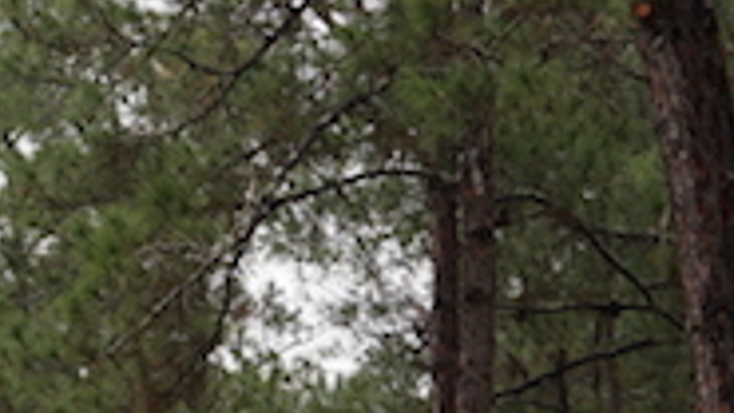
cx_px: -226
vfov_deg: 7.1
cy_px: 361
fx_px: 3308
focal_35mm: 170
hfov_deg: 12.3
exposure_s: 1/200
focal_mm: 33
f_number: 6.3
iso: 200
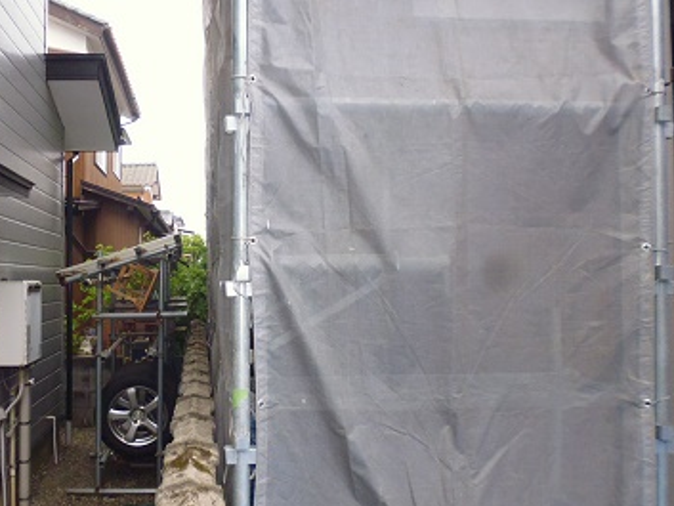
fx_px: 662
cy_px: 264
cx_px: 237
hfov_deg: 53.1
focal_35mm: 34
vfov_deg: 41.8
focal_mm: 4.3
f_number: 2.8
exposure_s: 1/60
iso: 250
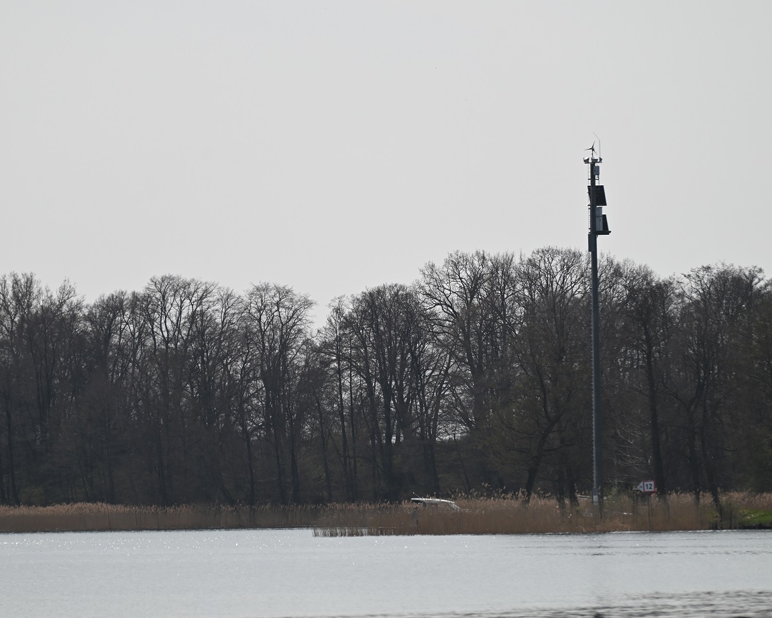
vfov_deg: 4.2
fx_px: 8386
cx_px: 356
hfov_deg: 5.3
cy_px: 287
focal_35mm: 367
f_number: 5.6
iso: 100
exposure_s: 1/1000
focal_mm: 300
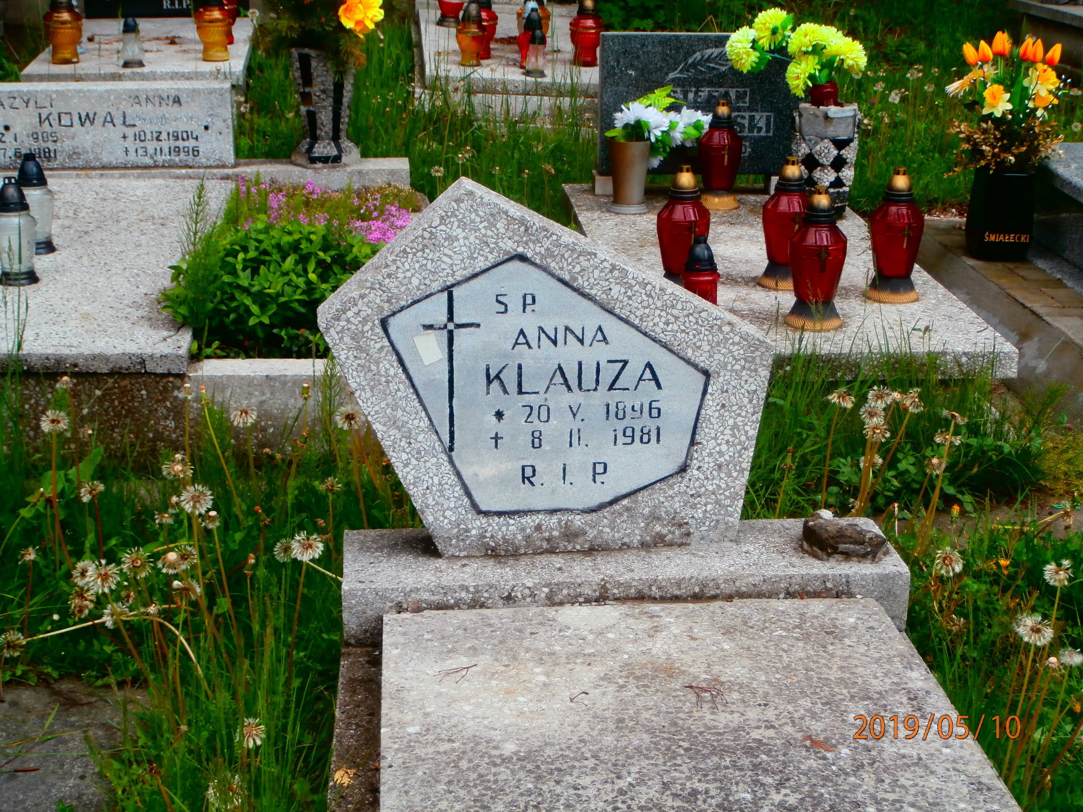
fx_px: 1783
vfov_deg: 25.7
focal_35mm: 57
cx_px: 542
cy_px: 406
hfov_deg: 33.8
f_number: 4.5
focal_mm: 10.11
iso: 100
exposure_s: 1/250
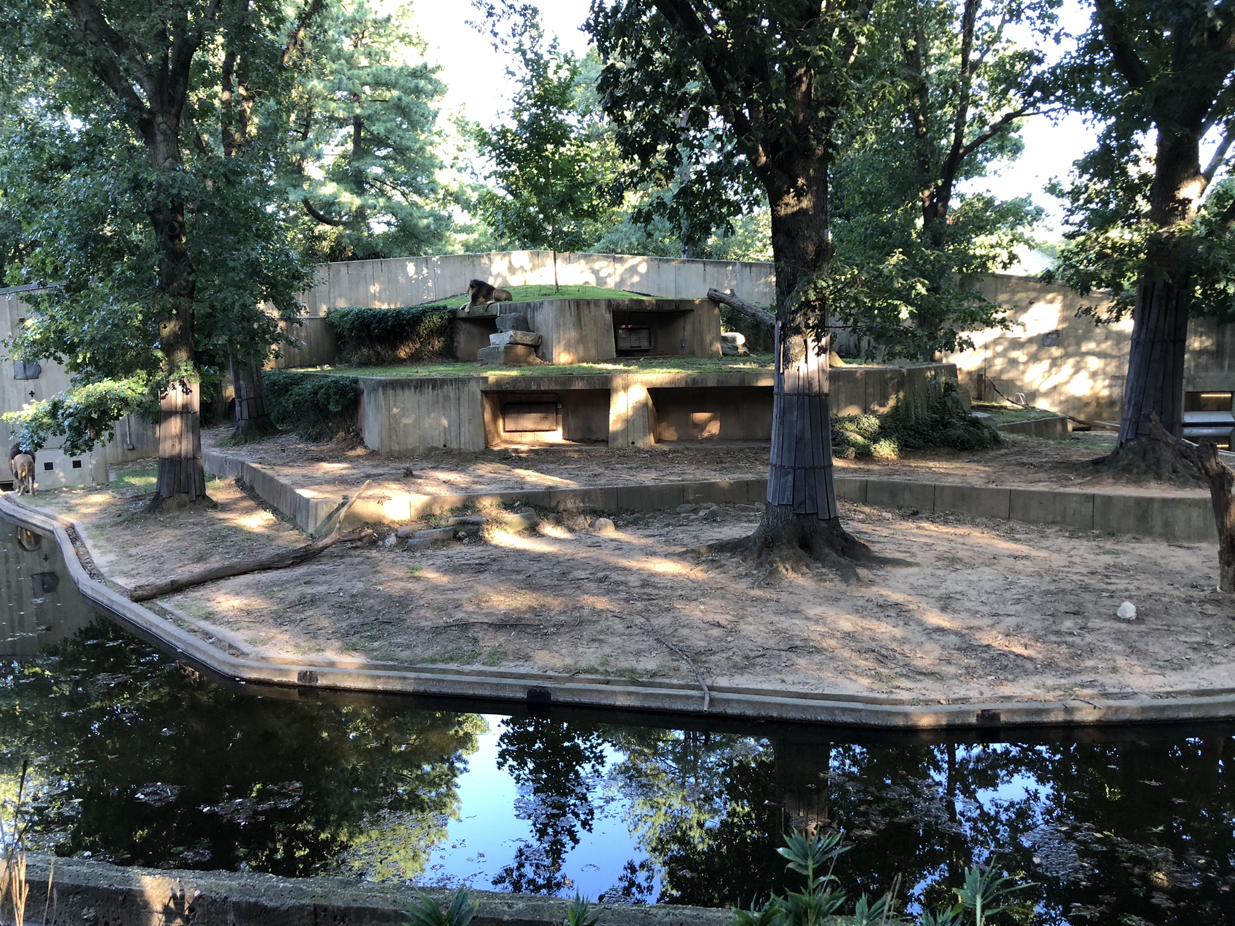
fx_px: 999
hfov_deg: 63.4
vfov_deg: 49.7
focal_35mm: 28
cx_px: 618
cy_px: 463
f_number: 1.8
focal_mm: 3.99
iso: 25
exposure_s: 1/30
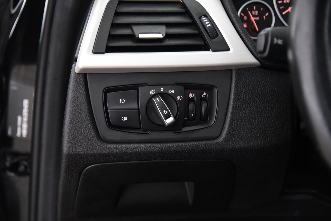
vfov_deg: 19.5
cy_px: 110
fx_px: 644
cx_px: 166
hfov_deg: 28.8
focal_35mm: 70
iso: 4000
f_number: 4
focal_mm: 70
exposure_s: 1/20
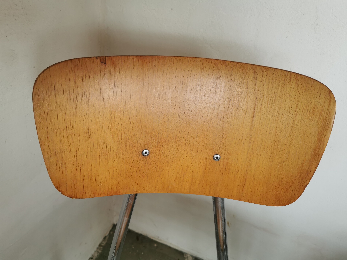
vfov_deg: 51.4
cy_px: 130
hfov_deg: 65.3
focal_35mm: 27
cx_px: 174
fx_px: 271
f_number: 1.6
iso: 50
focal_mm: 5.56
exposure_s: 1/100
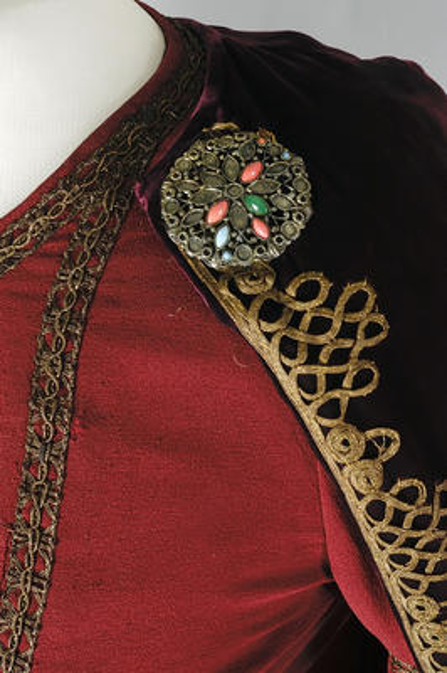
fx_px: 784
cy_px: 336
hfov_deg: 31.8
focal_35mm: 42
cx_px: 224
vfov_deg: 46.4
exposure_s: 1/60
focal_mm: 28
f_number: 18
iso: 200
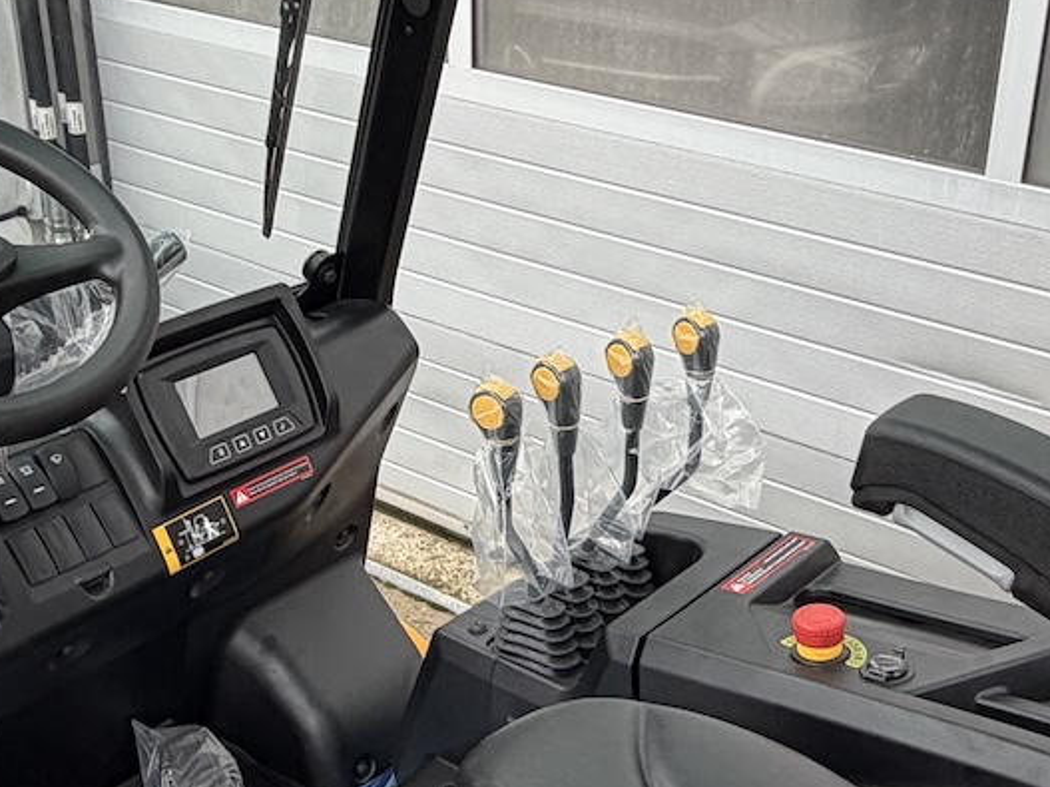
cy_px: 434
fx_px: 1547
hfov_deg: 37.3
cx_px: 640
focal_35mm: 51
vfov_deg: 28.5
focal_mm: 2.22
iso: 50
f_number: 2.2
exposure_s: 1/121
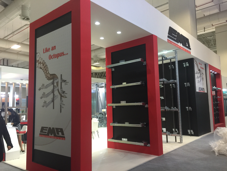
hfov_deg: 61.7
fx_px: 190
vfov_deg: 48.2
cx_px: 114
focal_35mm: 29
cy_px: 86
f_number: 2.2
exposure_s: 1/33
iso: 64
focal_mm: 4.15
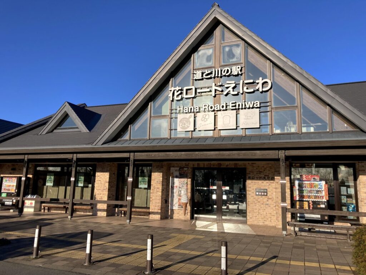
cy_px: 138
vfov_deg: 49.7
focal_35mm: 28
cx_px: 183
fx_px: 296
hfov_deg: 63.4
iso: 20
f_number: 1.8
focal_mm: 3.99
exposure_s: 1/2088
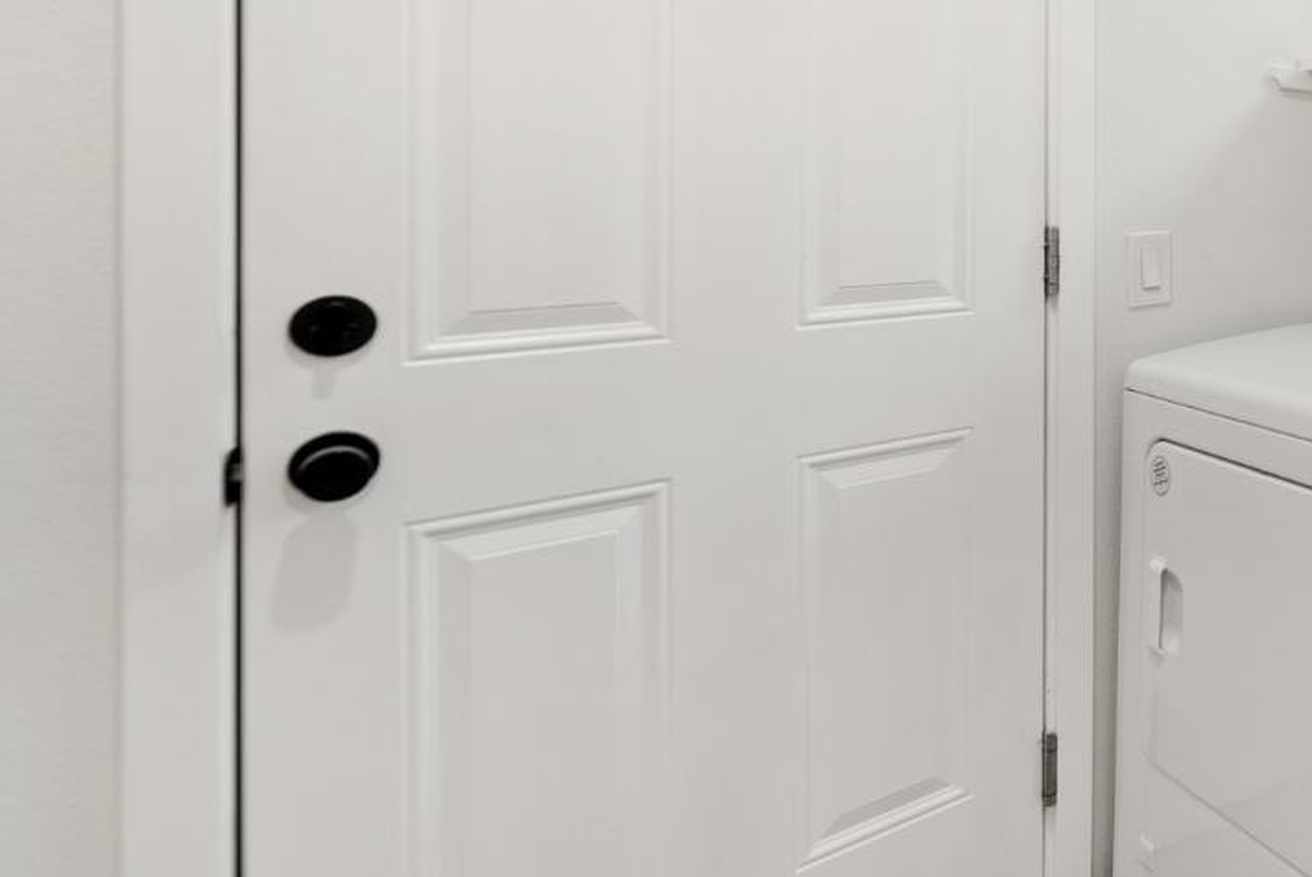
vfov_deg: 45.7
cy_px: 186
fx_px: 985
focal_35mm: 27
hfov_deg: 47.9
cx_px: 1449
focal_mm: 12
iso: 250
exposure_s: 1/4
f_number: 6.3
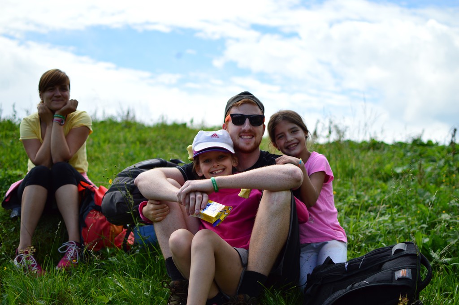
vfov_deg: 25.7
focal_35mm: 52
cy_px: 152
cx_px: 230
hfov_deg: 37.9
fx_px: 669
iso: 100
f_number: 1.8
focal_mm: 35
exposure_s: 1/3200
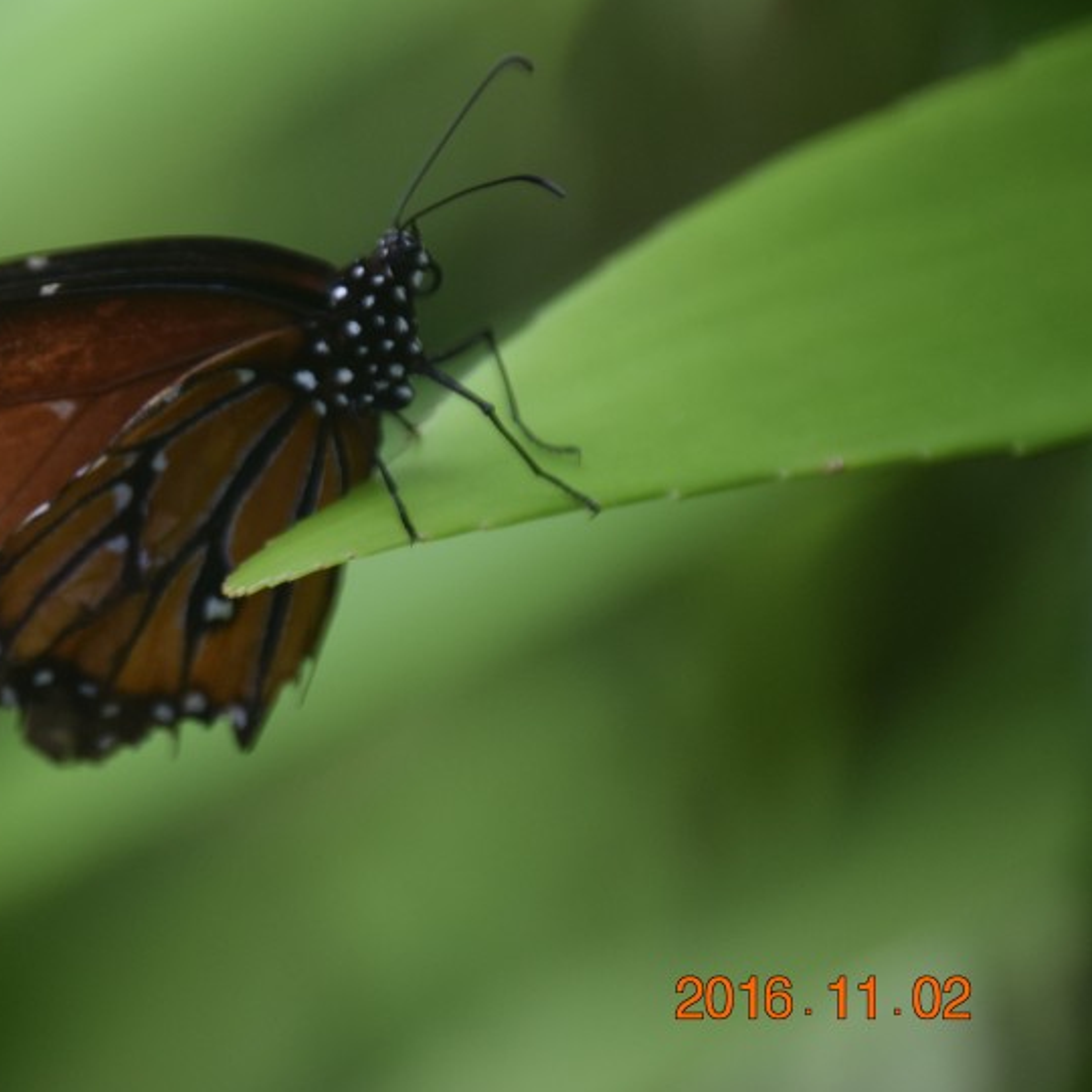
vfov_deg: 4.4
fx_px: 14234
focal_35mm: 399
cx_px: 131
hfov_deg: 4.4
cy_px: 413
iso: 800
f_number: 5.3
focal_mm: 165
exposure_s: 1/1000
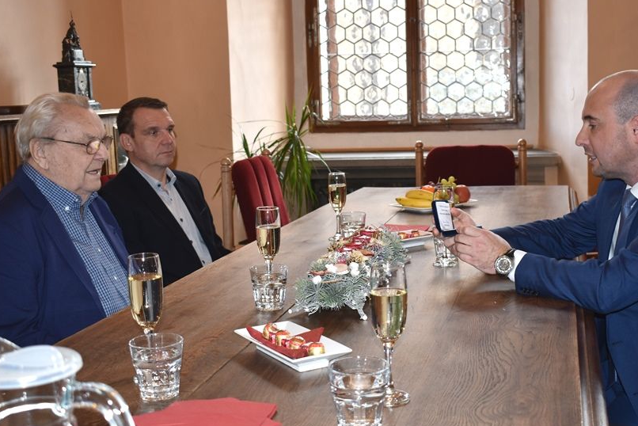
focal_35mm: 48
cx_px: 333
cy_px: 199
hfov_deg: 41.4
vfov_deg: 28.3
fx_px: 844
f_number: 4
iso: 360
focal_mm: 25
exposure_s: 1/60
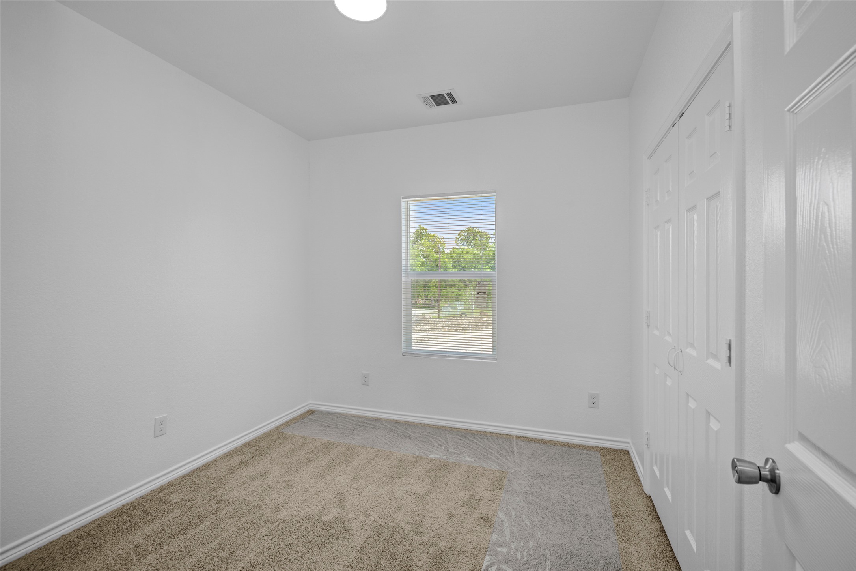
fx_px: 380
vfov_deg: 73.7
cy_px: 286
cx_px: 428
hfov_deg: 96.7
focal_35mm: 16
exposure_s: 1/8
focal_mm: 16
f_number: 8
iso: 160
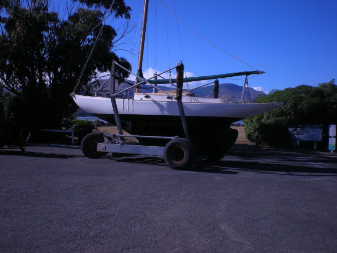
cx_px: 168
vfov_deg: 37.7
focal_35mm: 38
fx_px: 370
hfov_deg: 49.0
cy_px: 126
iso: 64
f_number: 4.6
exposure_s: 1/631
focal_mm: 6.3
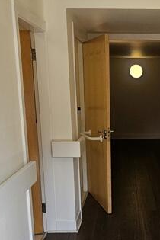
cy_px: 157
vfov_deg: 44.0
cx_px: 140
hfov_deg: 29.4
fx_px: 293
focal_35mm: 44
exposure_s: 1/137
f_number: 2.2
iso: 50
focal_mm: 2.2
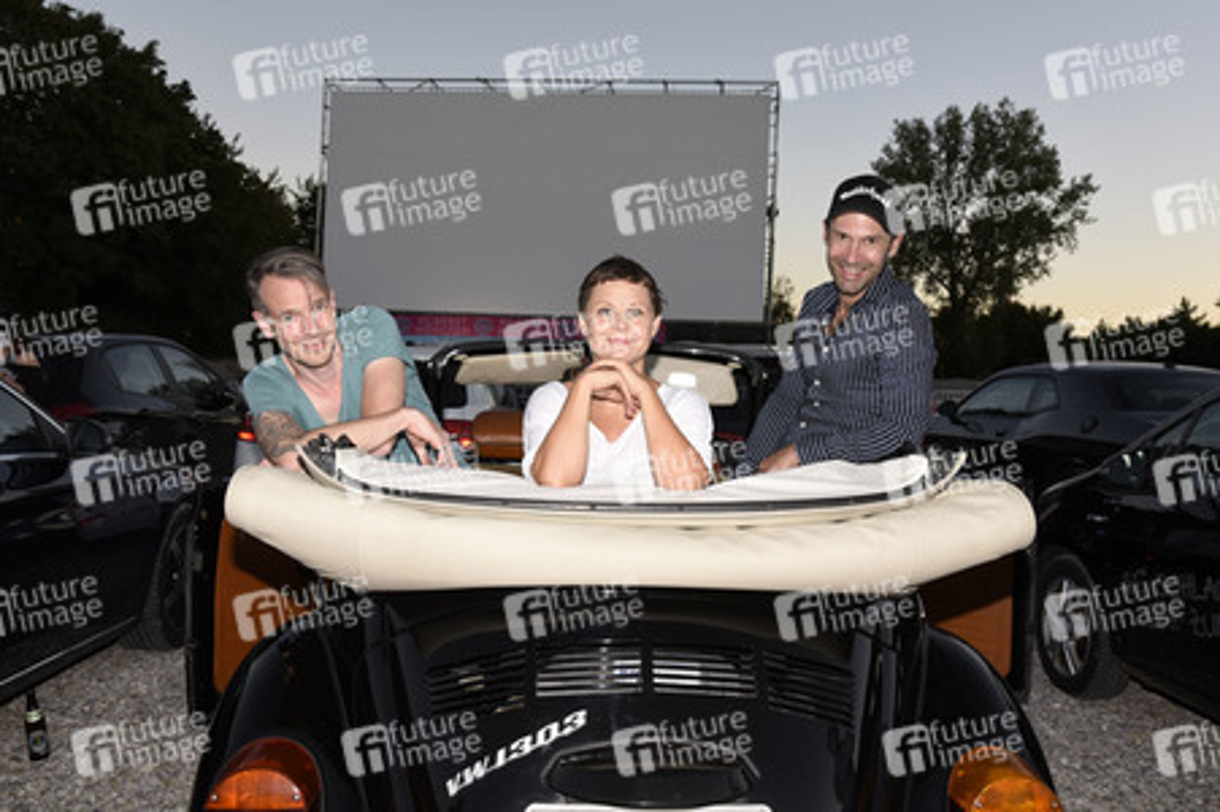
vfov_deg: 46.3
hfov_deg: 65.5
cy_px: 406
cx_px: 610
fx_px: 948
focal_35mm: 28
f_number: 8
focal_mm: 28
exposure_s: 1/160
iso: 800
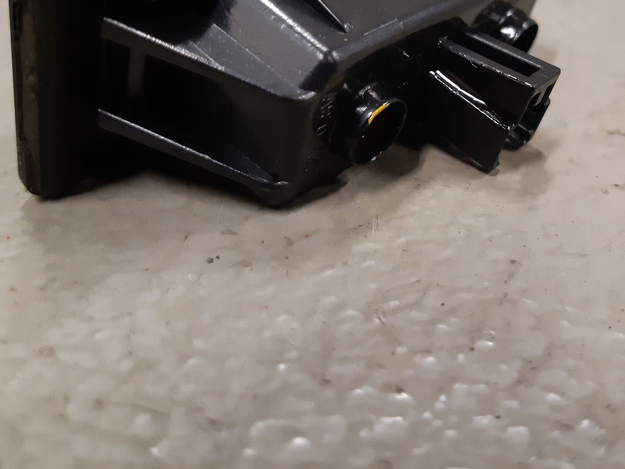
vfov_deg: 36.1
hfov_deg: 46.9
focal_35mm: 39
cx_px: 428
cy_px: 128
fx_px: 704
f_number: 1.7
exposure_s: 1/50
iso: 250
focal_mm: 3.93
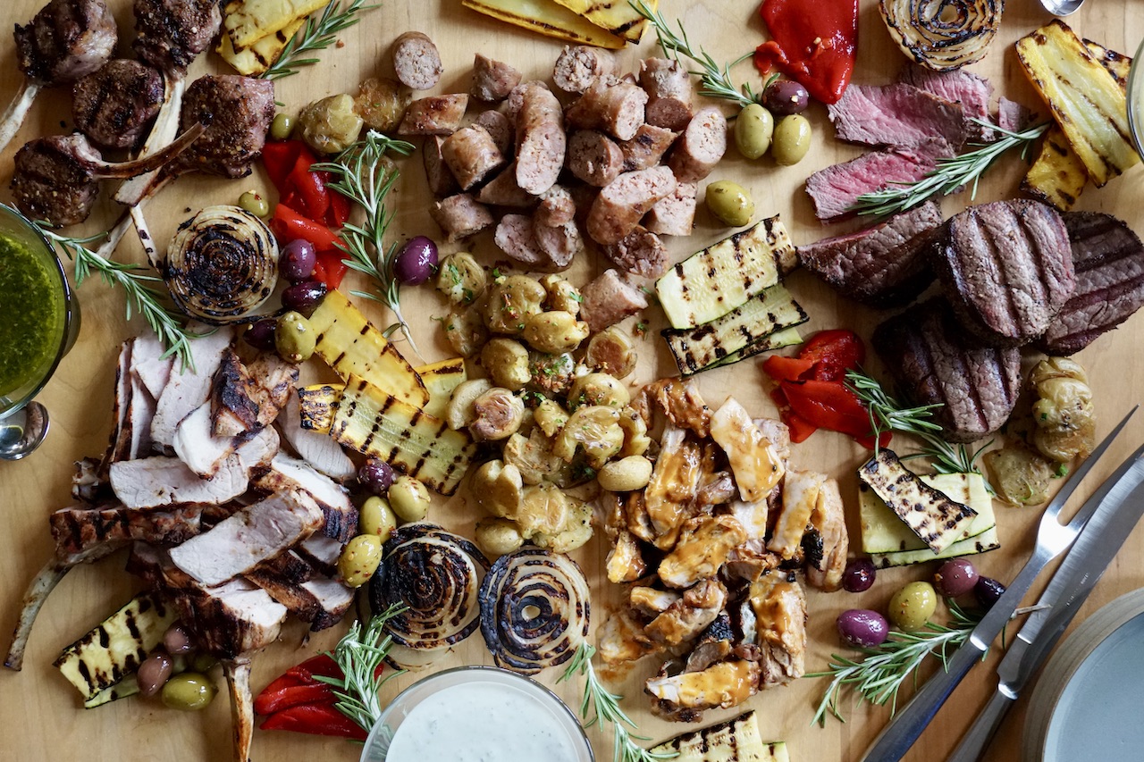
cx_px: 572
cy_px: 381
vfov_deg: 34.2
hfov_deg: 49.6
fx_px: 1239
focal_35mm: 39
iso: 2000
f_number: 4
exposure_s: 1/160
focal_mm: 26
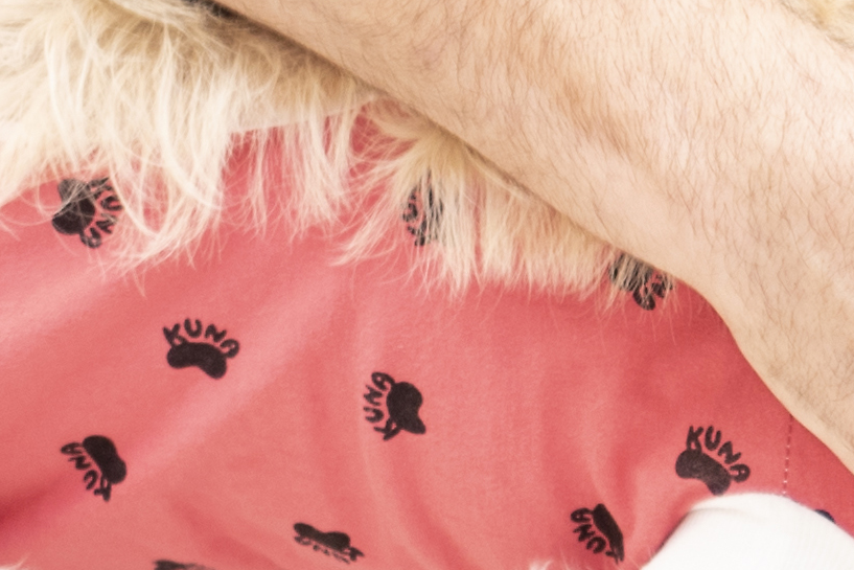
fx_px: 8873
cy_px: -5
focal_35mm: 374
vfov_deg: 3.7
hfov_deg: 5.5
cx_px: 1203
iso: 320
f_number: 2.8
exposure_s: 1/60
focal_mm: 52
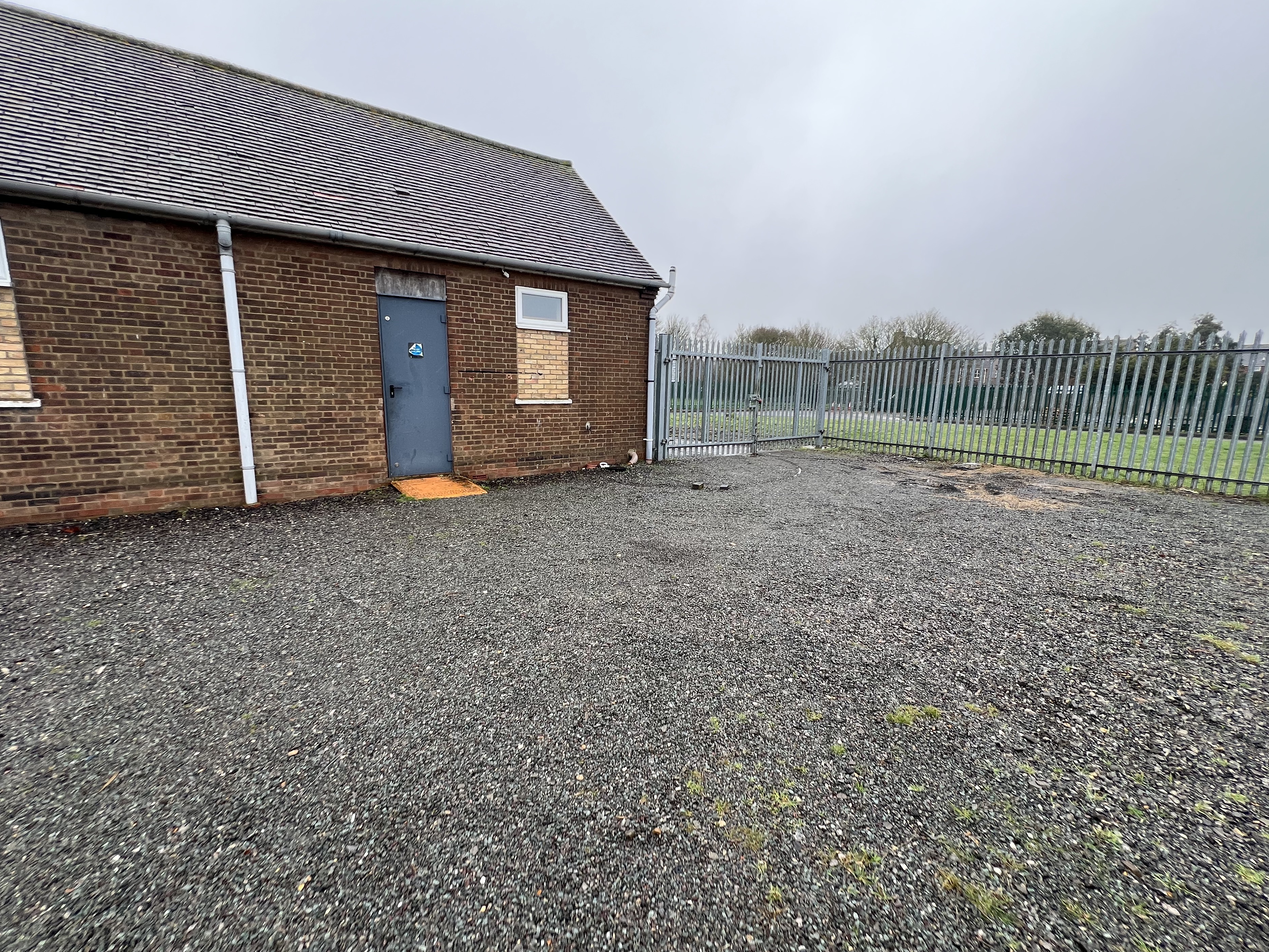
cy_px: 485
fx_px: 513
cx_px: 638
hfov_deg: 102.1
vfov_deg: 85.7
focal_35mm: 14
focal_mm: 1.57
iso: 32
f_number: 1.8
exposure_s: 1/171
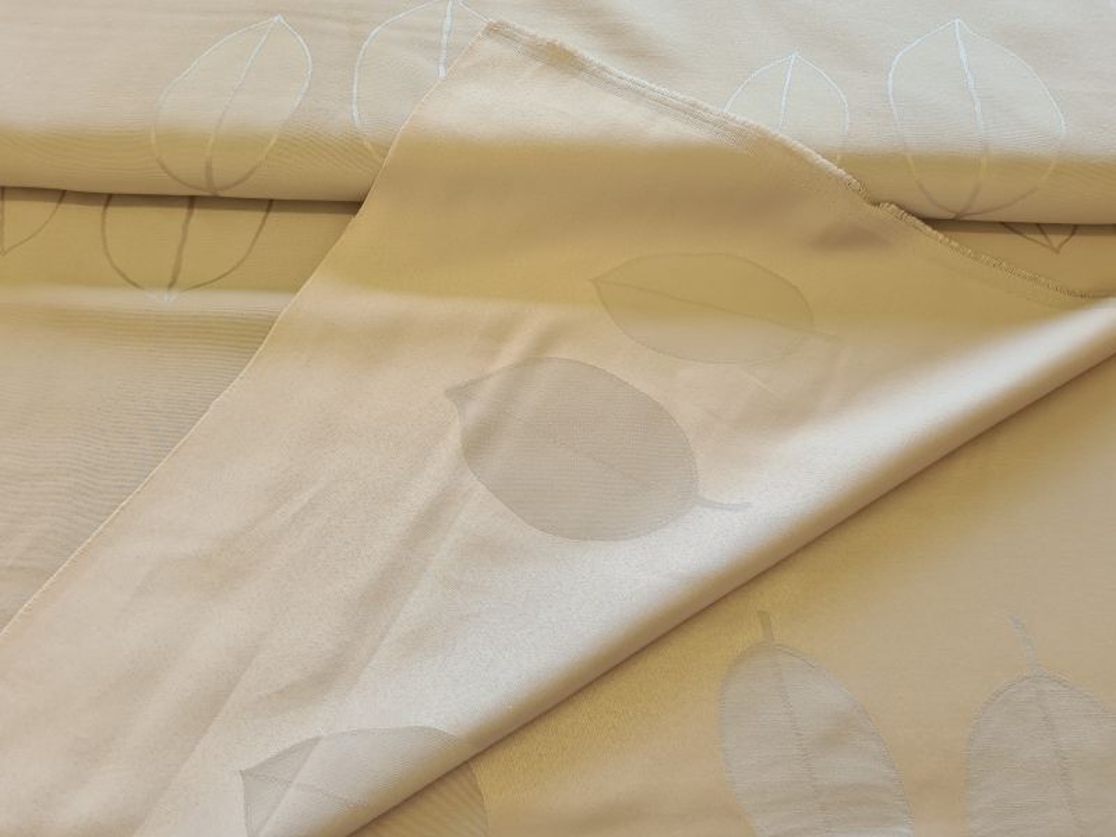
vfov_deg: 53.1
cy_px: 418
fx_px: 838
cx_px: 558
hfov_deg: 67.3
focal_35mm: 26
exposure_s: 1/113
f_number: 1.8
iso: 50
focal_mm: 5.4
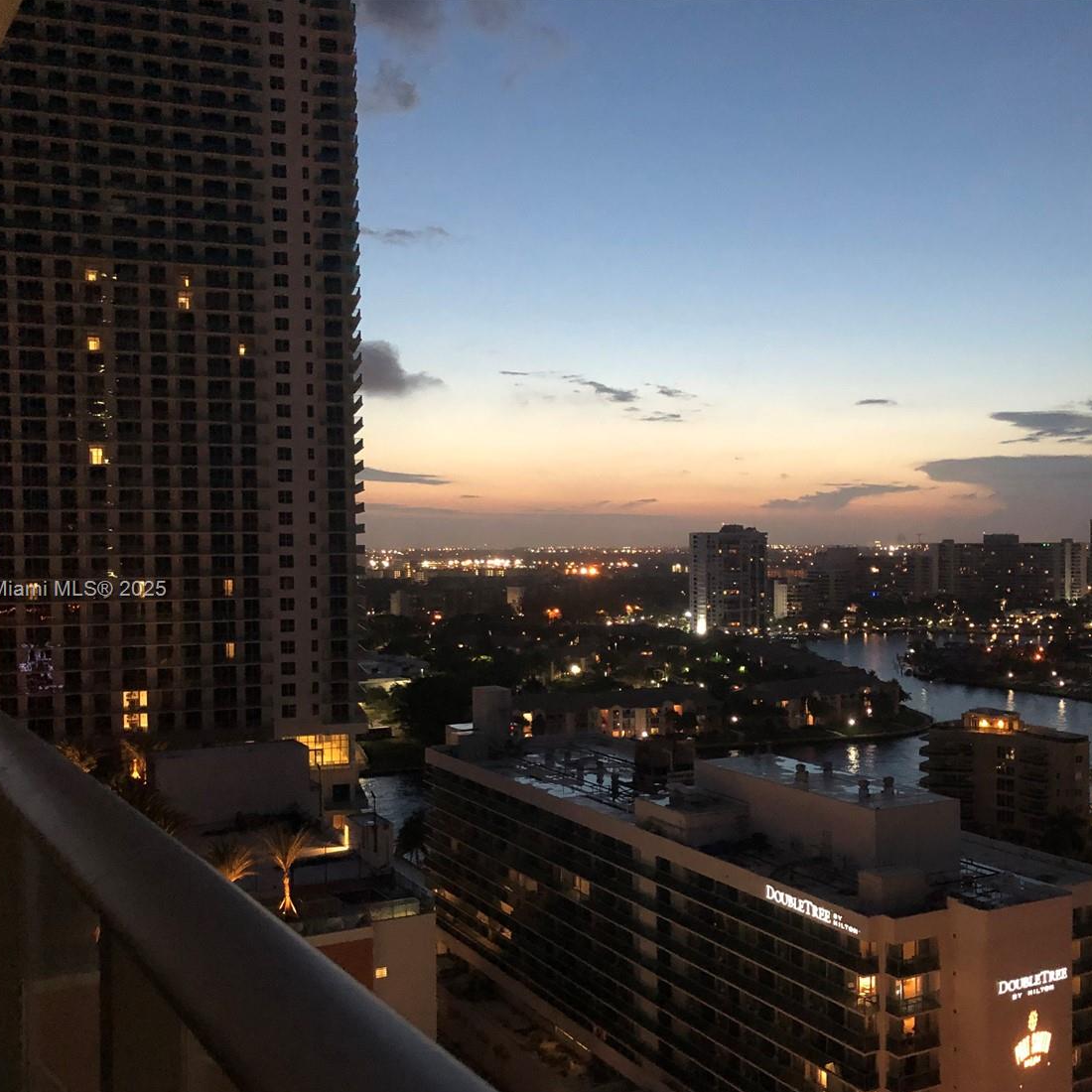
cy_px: 591
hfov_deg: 45.8
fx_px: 1285
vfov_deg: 46.0
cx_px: 643
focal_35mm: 36
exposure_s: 1/4
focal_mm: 4
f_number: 1.8
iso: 100
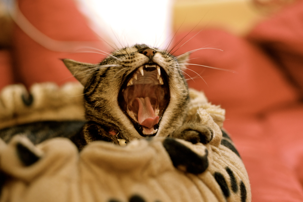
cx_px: 152
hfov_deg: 39.6
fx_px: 421
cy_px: 101
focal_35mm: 50
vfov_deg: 27.0
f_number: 2.5
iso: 2500
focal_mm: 50
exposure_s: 1/60
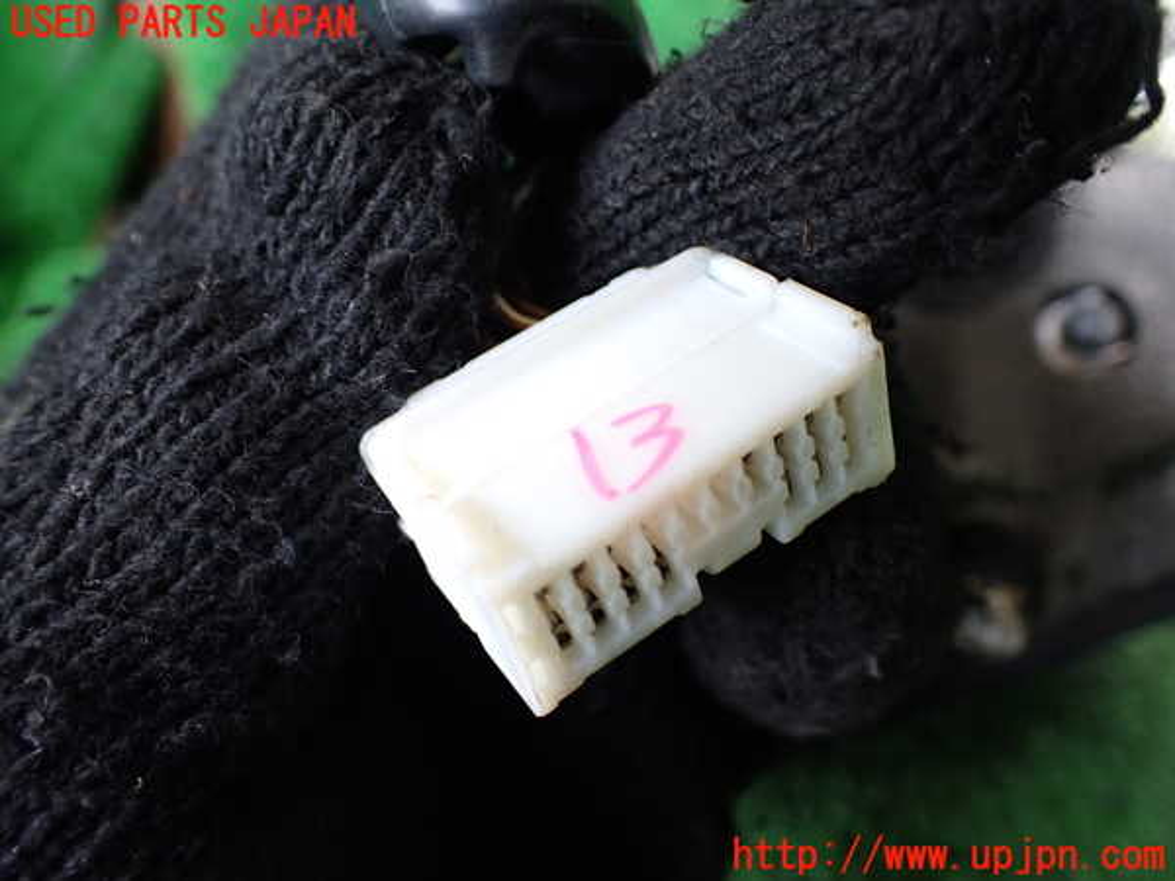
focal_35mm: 30
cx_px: 588
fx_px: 1018
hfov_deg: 60.0
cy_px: 440
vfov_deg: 46.8
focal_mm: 5.4
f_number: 2.3
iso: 250
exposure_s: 1/125
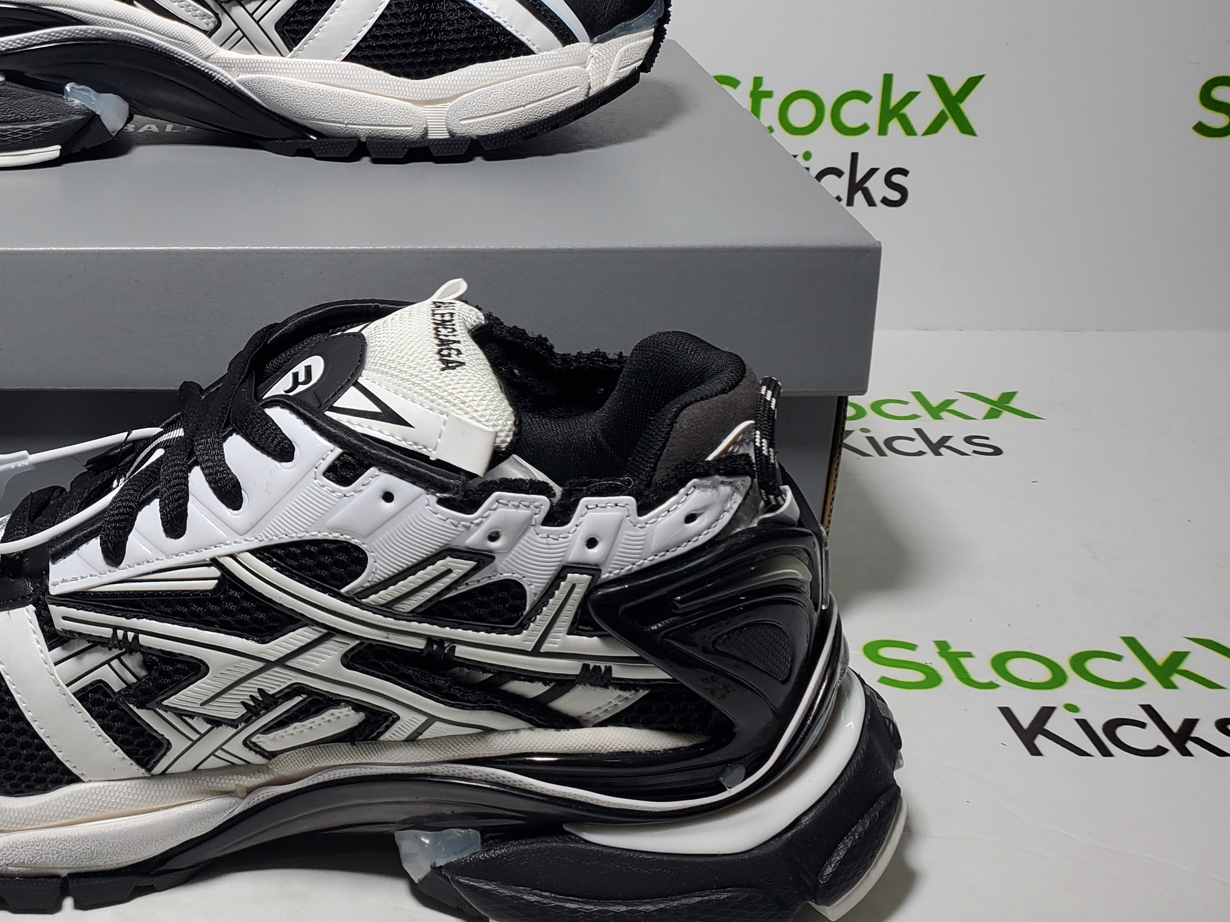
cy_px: 277
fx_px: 1528
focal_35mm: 43
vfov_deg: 33.2
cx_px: 249
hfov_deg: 42.0
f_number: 2.4
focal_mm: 4.3
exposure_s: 1/198
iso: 50
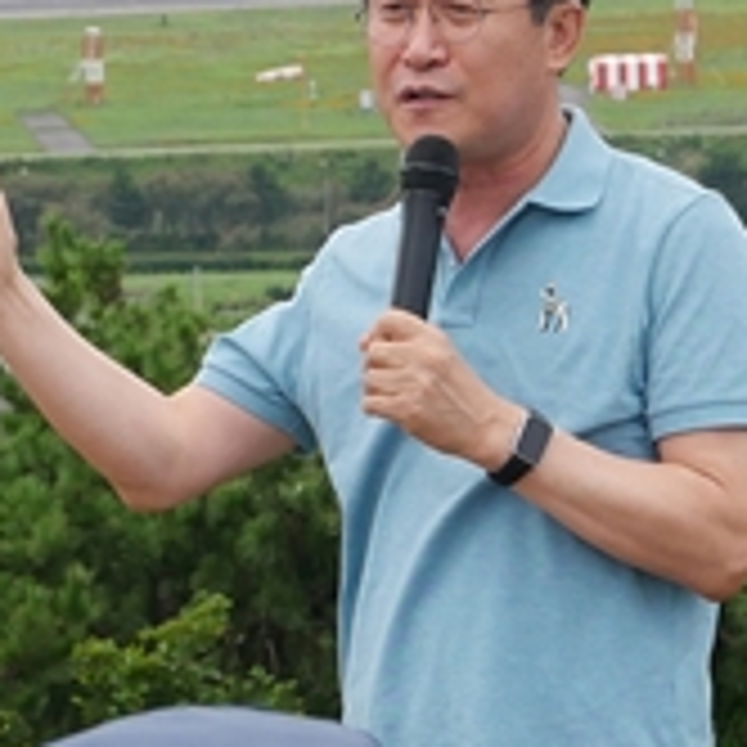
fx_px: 8203
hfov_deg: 5.2
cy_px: 286
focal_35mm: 336
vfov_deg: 5.2
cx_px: -207
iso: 200
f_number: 5.6
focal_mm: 31.5
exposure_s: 1/500
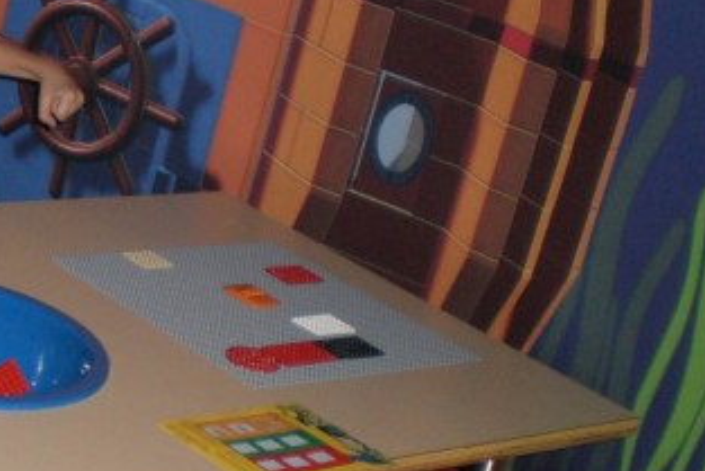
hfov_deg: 18.8
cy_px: 165
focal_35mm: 101
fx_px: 1979
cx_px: -191
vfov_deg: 13.6
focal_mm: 6.3
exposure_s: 1/60
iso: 200
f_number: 3.1
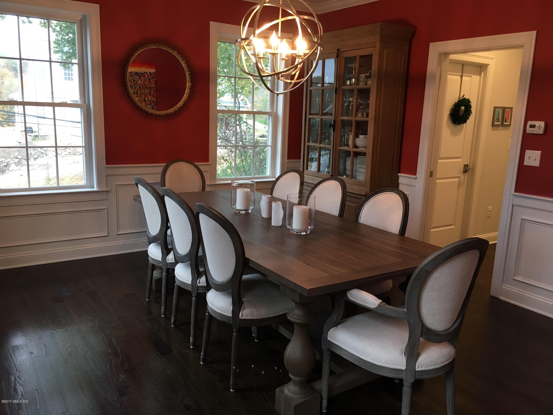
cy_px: 208
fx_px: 463
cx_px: 276
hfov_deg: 61.7
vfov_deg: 48.2
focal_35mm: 29
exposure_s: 1/30
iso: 80
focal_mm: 4.15
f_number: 2.2
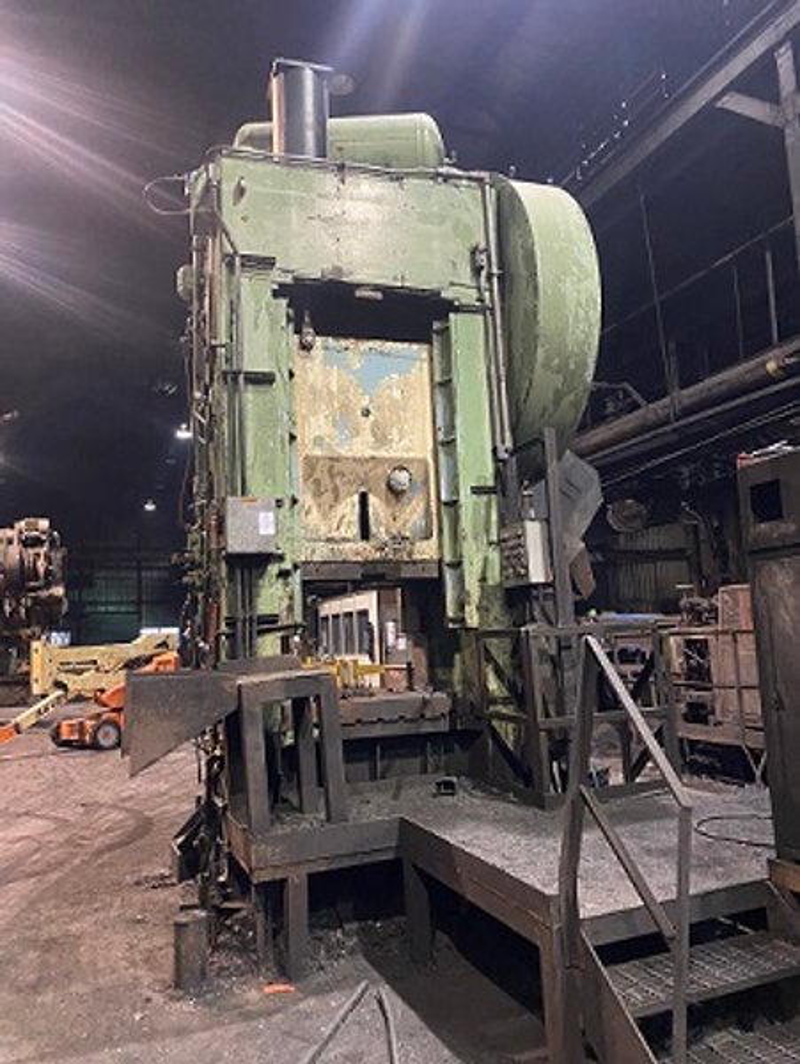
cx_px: 400
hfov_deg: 53.1
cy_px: 532
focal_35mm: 26
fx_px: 800
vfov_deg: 67.3
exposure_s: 1/30
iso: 500
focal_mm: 4.25
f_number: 1.8
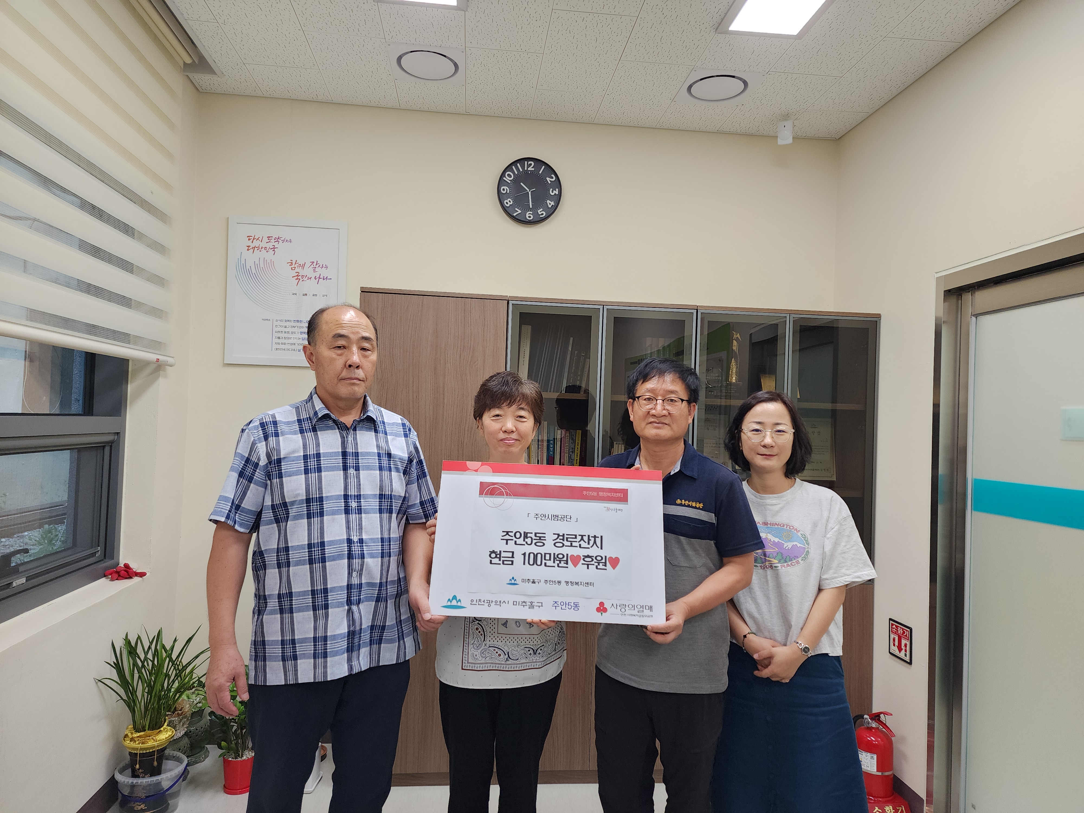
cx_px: 542
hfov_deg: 73.9
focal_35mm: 23
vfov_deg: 58.9
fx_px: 720
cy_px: 406
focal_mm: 6.4
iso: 160
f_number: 1.8
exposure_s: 1/120
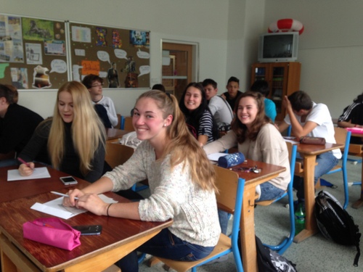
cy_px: 136
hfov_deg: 55.4
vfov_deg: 42.9
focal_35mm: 33
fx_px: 346
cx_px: 182
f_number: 2.4
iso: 50
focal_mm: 4.12
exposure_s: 1/20
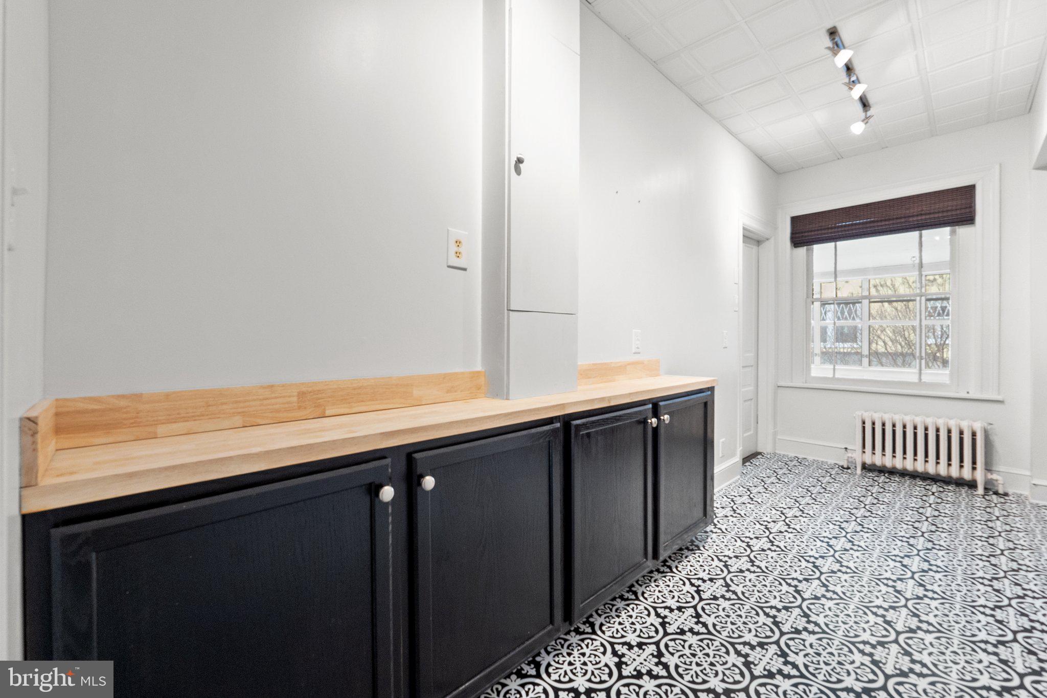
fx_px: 436
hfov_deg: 100.4
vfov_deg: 77.3
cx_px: 524
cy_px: 349
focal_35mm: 15
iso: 800
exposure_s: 1/4
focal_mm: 10
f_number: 8
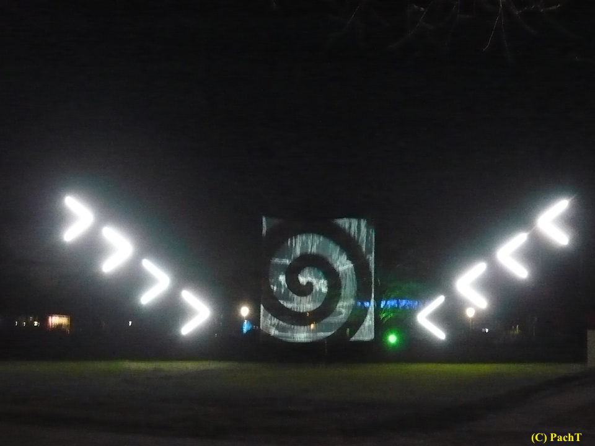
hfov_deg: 26.0
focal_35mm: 75
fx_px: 1289
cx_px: 298
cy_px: 223
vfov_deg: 19.6
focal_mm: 9.1
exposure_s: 1/6
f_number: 3.5
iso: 800
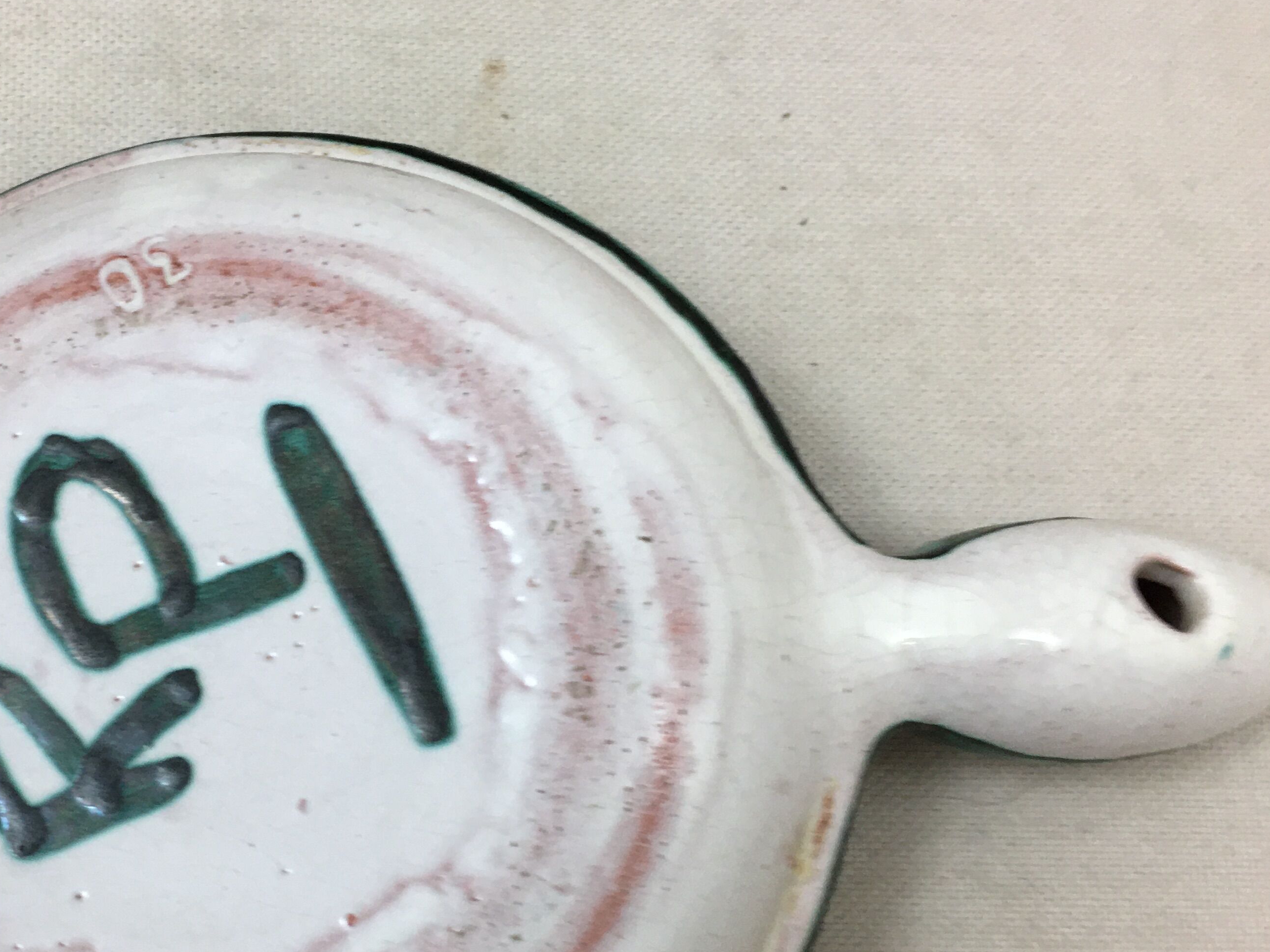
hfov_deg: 41.4
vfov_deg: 31.9
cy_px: 649
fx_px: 1651
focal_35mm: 45
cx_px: 393
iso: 32
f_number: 2.2
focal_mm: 4.15
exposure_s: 1/33
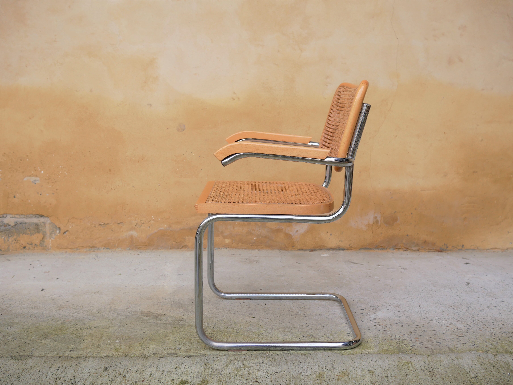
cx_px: 256
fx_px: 593
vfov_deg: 36.0
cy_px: 192
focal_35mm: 40
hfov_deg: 46.8
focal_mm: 20
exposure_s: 1/400
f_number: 3.2
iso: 200
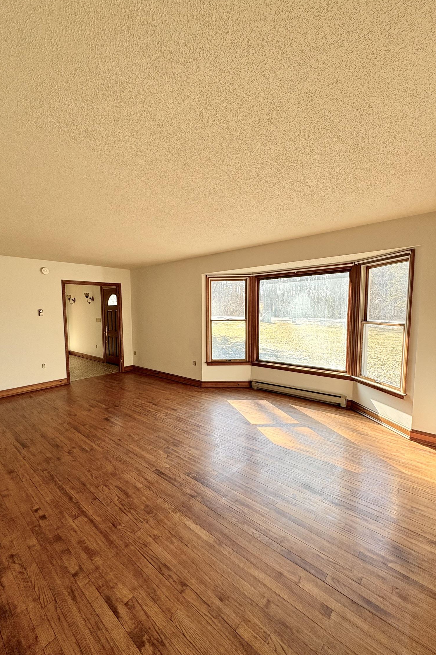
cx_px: 185
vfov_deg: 100.4
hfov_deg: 76.8
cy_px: 334
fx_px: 273
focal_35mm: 15
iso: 64
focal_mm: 2.22
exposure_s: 1/99
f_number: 2.2
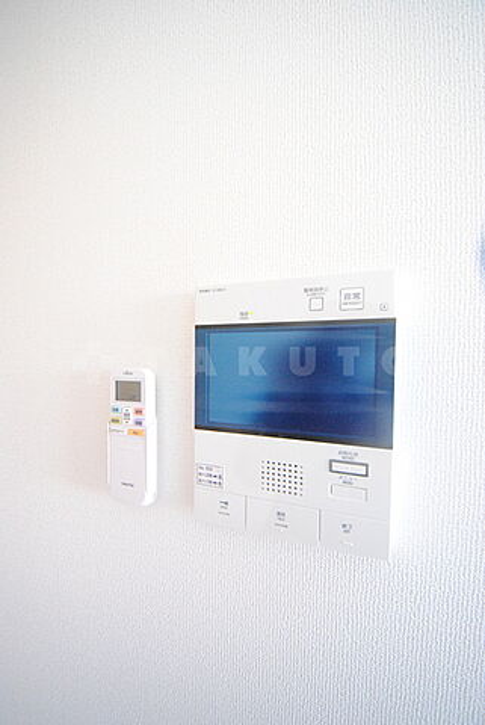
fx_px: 242
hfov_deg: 90.1
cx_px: 242
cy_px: 362
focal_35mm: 12
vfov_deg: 112.6
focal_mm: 8
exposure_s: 1/30
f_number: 4.5
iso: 1400
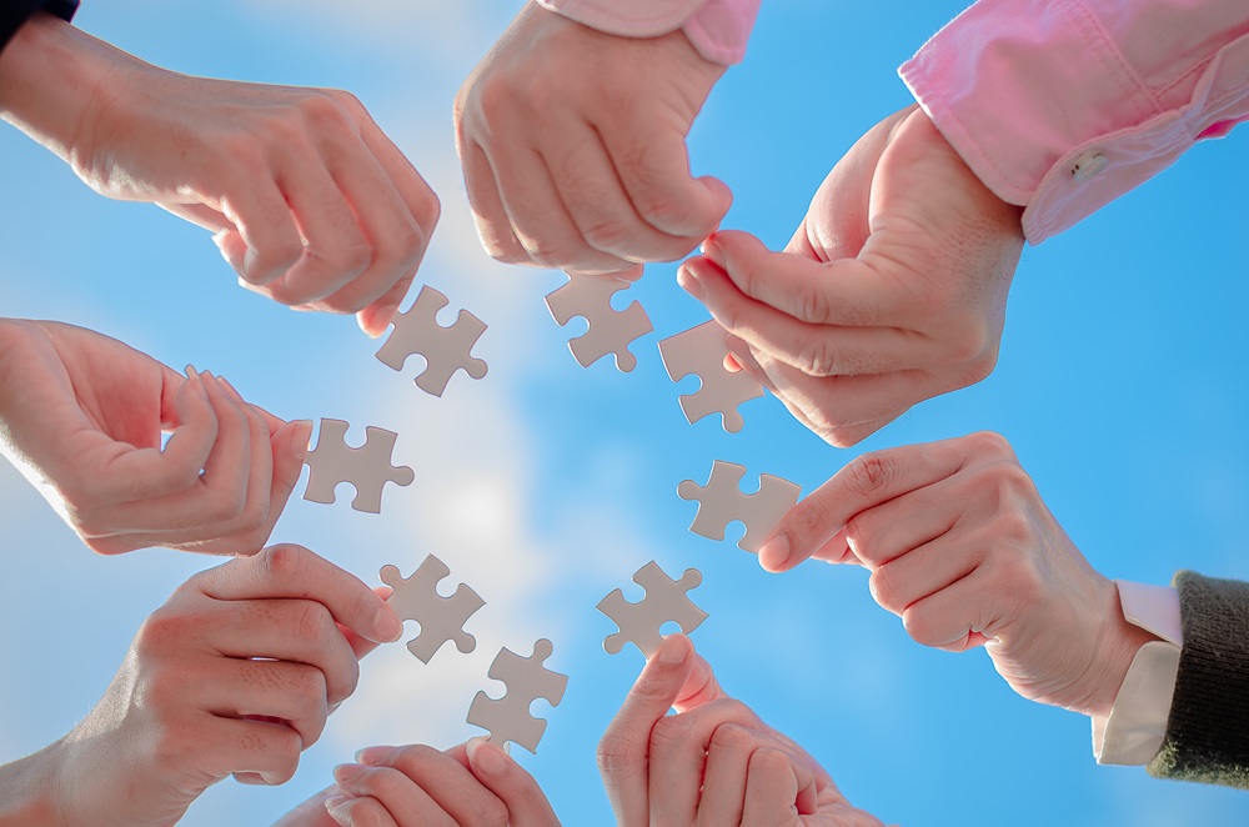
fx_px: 2596
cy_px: 414
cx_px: 624
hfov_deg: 27.0
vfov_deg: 18.1
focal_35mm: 75
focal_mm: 50
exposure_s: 1/400
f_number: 3.2
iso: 100
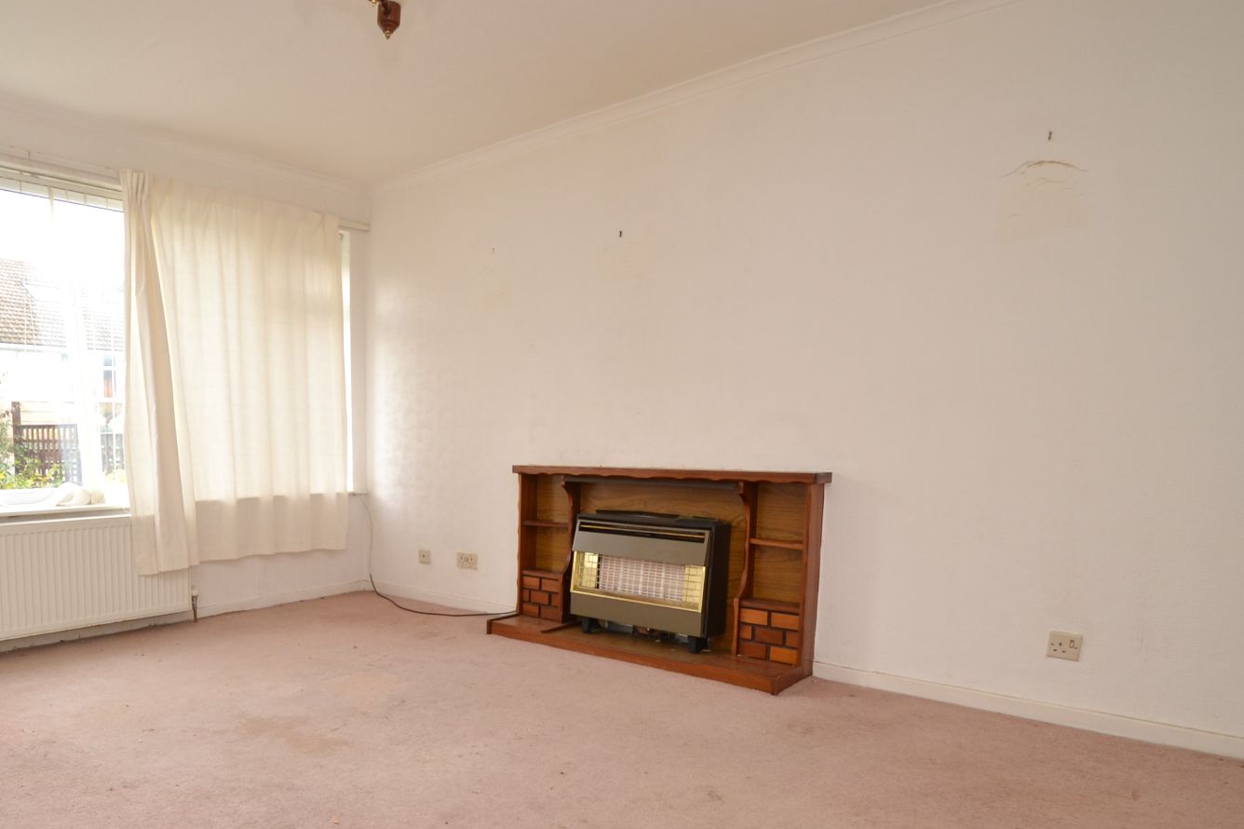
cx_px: 402
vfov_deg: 54.3
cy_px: 530
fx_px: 795
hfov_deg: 73.5
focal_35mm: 23
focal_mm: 10
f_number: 4
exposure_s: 1/60
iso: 400
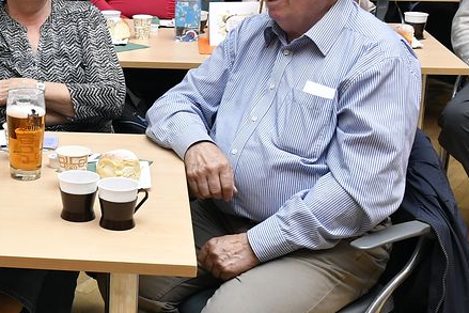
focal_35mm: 82
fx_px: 1069
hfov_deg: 22.9
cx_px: -83
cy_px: 134
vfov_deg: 16.7
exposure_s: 1/160
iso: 1600
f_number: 6.3
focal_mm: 20
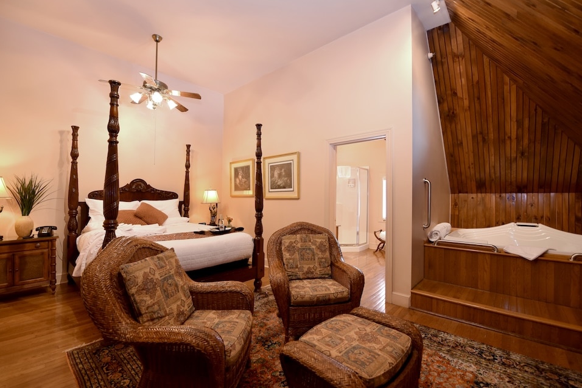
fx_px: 243
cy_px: 191
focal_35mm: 15
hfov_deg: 100.4
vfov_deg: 77.4
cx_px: 287
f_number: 3.2
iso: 800
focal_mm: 14
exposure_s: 1/60
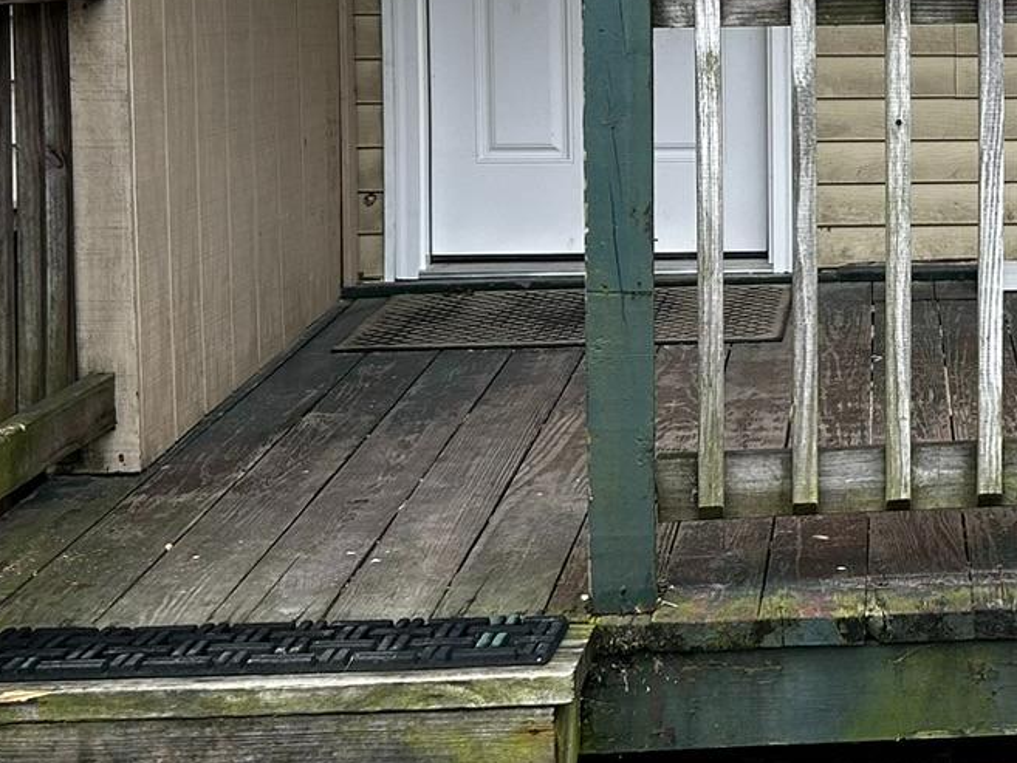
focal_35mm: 81
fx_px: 2380
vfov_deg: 18.1
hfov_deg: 22.8
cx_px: 1104
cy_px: 152
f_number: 1.5
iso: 50
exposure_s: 1/820
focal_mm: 5.7
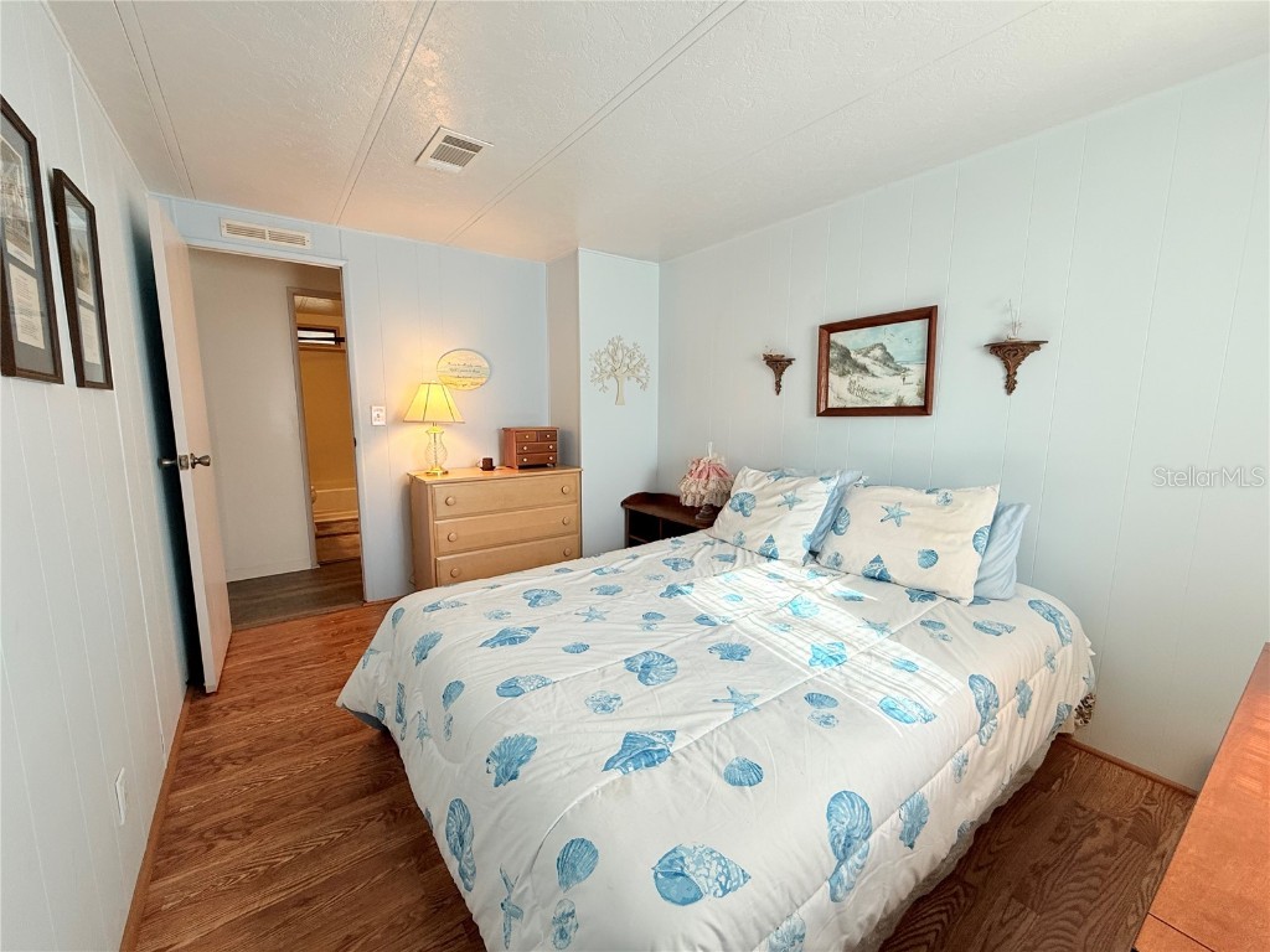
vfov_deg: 85.7
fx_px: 514
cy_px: 476
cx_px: 635
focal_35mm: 14
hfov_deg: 102.1
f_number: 2.2
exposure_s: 1/120
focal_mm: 2.22
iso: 100
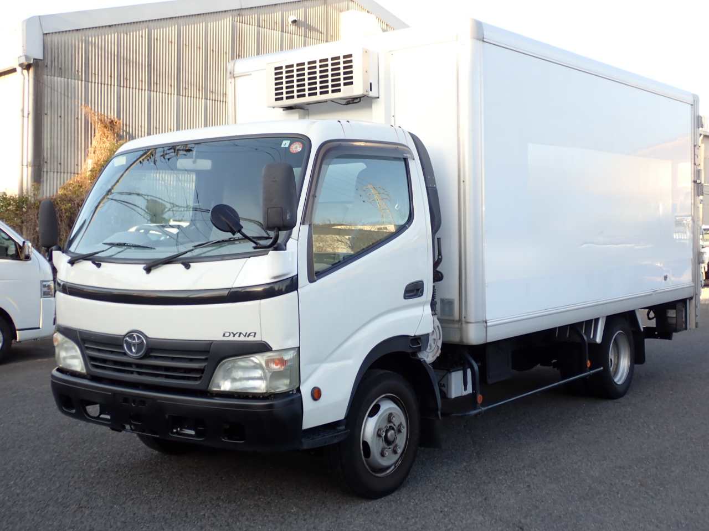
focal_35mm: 44
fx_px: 901
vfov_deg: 32.9
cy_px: 266
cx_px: 354
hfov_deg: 42.9
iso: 100
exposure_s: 1/160
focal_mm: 7.84
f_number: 2.9
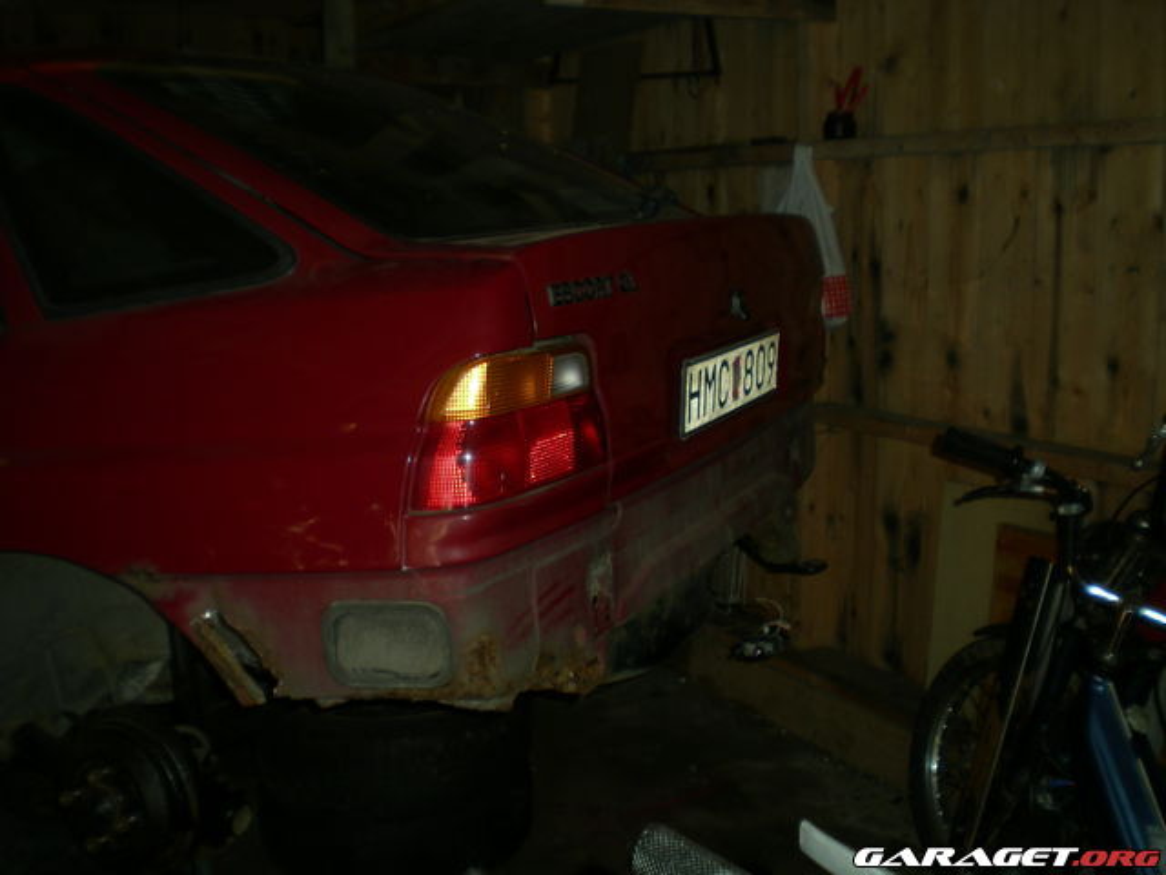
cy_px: 438
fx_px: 1280
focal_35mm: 38
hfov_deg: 49.0
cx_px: 583
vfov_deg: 37.7
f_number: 3.1
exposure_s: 1/60
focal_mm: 6.3
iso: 50
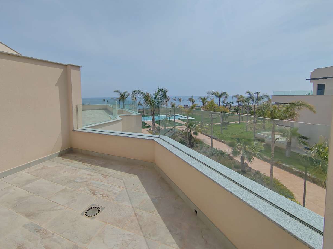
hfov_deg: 94.2
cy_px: 109
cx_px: 151
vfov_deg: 77.7
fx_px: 154
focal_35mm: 16
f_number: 2.2
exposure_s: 1/2600
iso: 100
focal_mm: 2.16
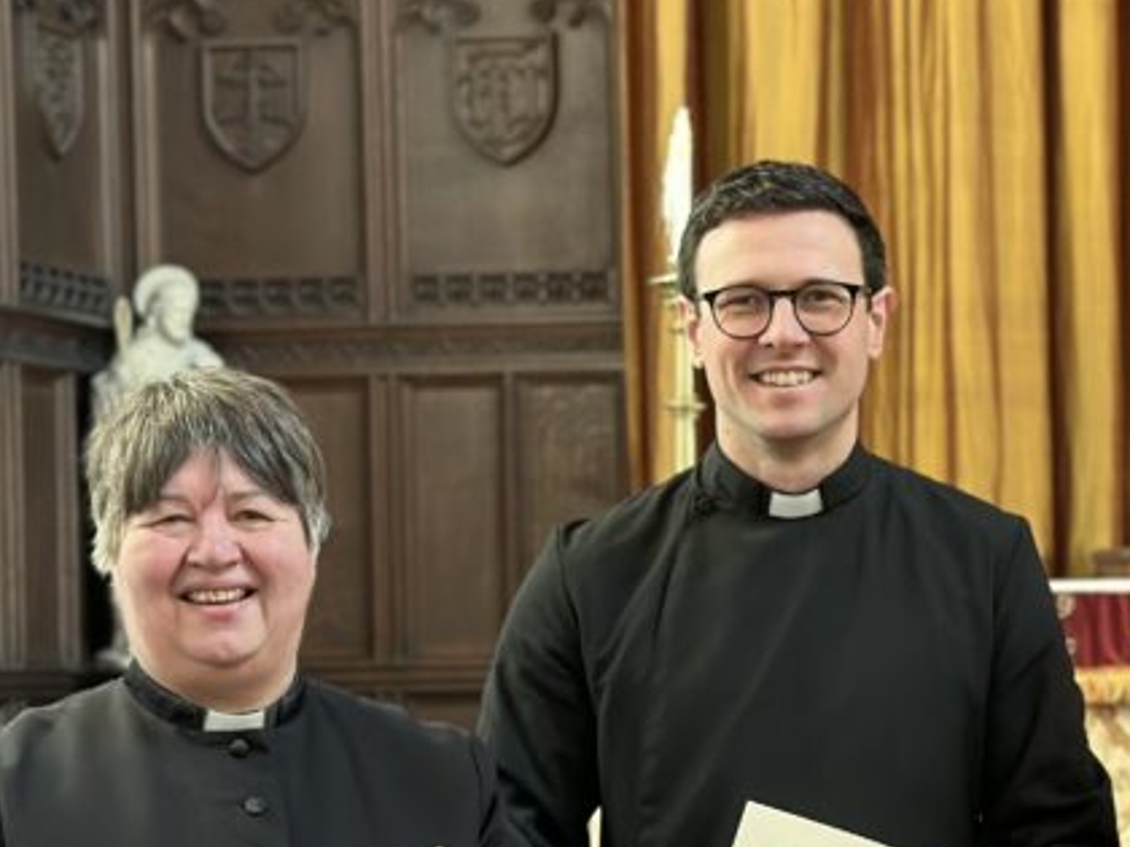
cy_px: 629
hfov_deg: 16.4
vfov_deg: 12.6
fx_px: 3819
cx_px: 1205
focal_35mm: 117
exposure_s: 1/50
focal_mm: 6.86
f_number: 1.78
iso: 200
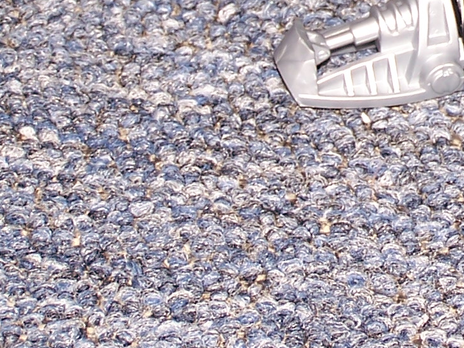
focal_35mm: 258
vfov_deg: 5.7
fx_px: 3458
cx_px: 656
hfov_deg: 7.6
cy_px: -169
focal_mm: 13.7
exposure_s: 1/90
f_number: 3.2
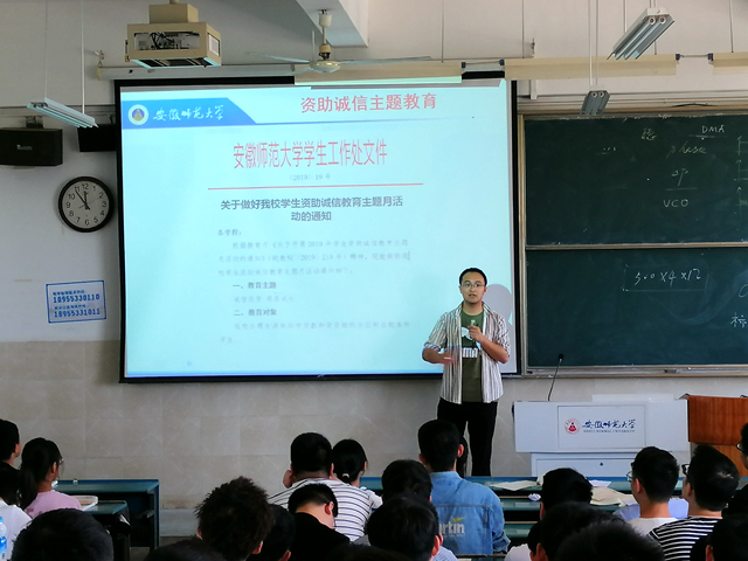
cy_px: 280
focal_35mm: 75
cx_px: 374
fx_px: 1621
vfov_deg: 19.6
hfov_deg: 26.0
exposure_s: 1/50
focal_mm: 3.81
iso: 50
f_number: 2.2
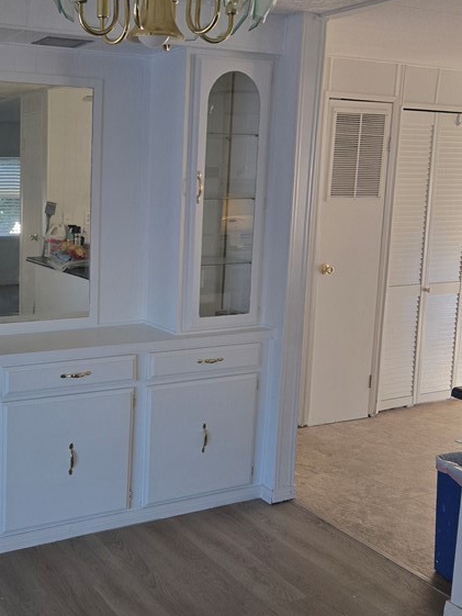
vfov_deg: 44.8
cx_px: 112
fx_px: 747
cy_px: 304
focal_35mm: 42
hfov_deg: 33.6
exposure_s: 1/120
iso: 250
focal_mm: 5.4
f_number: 1.8
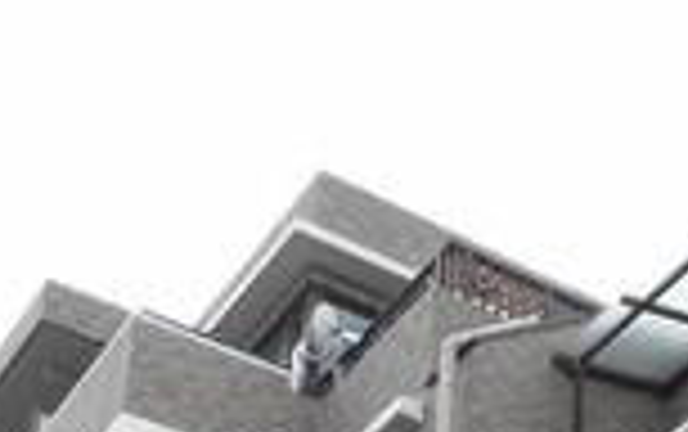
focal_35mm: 104
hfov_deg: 19.4
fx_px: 1952
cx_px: 706
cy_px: 824
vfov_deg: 11.5
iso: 80
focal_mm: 4.5
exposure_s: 1/320
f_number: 3.7
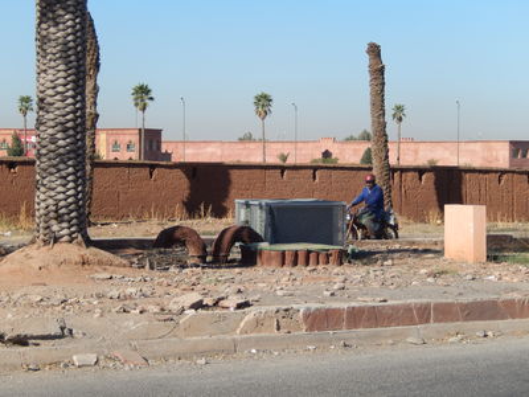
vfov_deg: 14.1
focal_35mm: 105
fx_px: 1605
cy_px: 198
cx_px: 264
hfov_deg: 18.7
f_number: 5.3
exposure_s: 1/640
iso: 125
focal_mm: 18.9
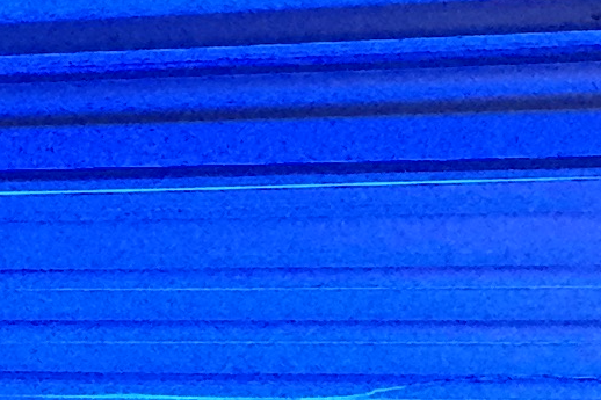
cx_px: -115
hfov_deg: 10.6
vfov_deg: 7.1
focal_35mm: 190
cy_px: 523
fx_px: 3171
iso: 250
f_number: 2.2
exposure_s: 1/17
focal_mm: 4.15
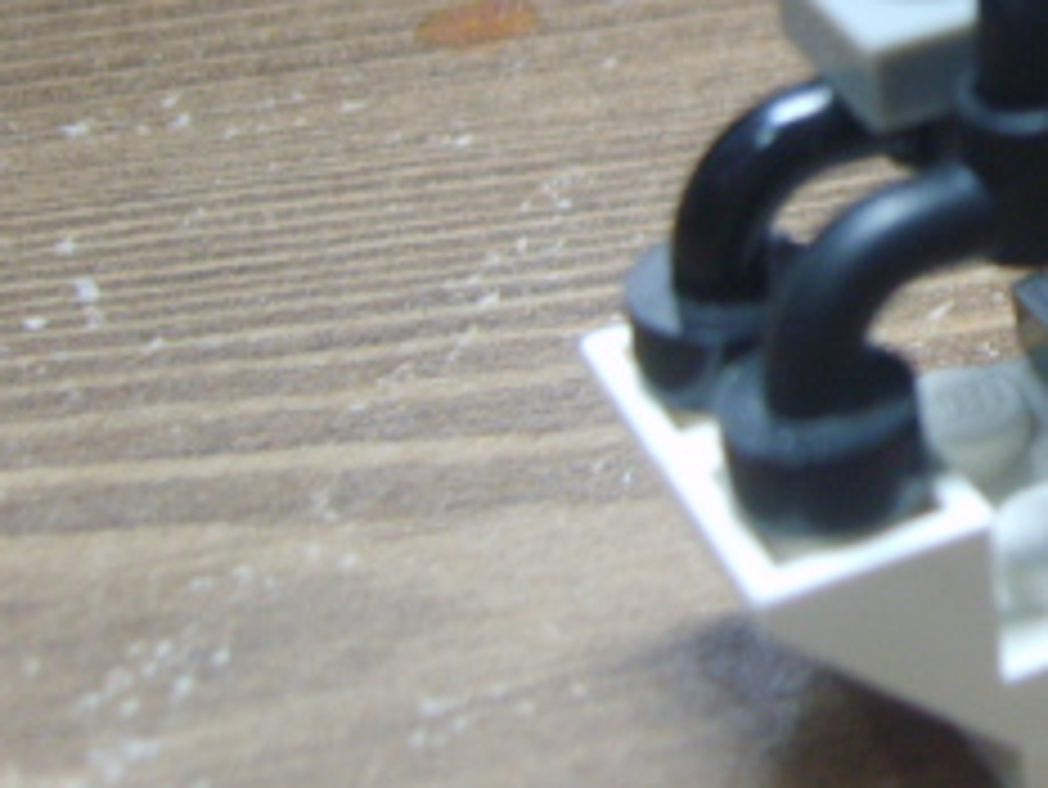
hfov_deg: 19.1
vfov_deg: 15.1
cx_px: 1300
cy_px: -45
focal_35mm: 96
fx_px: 2908
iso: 123
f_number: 2.8
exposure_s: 1/30
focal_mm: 7.4
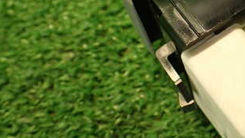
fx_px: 409
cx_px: 220
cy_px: 27
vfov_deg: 18.9
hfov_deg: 31.8
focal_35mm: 63
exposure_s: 1/30
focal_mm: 5.4
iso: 250
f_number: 2.3
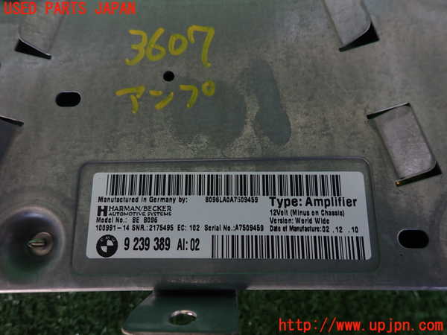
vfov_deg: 54.9
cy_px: 168
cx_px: 224
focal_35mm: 25
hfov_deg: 69.4
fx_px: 323
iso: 200
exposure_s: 1/60
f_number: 2
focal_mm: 4.5
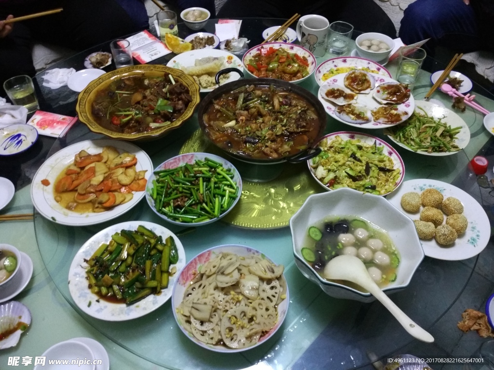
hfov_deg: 60.0
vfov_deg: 46.8
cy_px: 185
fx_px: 428
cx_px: 247
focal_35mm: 30
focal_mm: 4.12
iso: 800
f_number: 2
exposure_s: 1/17
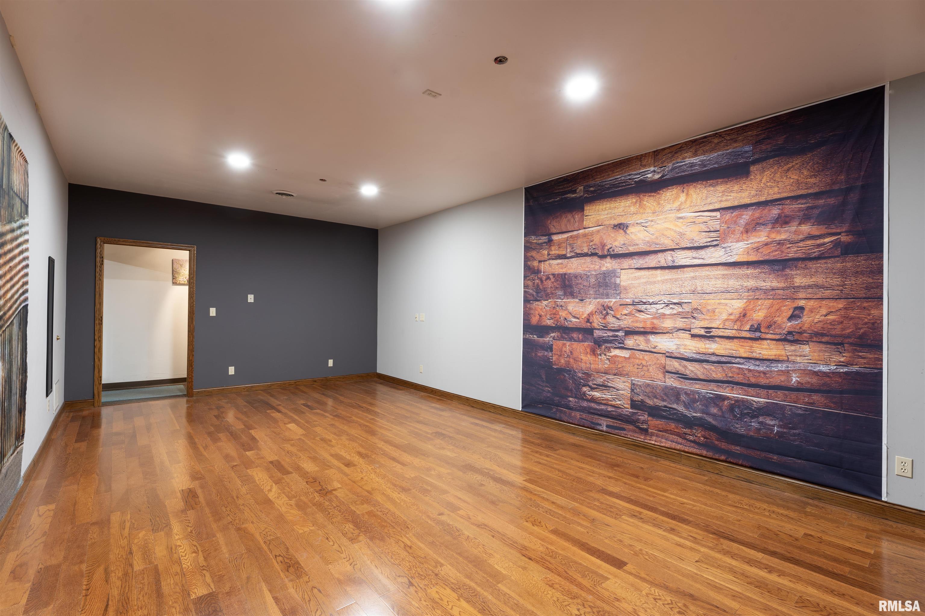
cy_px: 308
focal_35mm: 16
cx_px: 462
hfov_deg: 96.0
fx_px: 416
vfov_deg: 73.1
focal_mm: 16.2
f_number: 8
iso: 100
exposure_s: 3
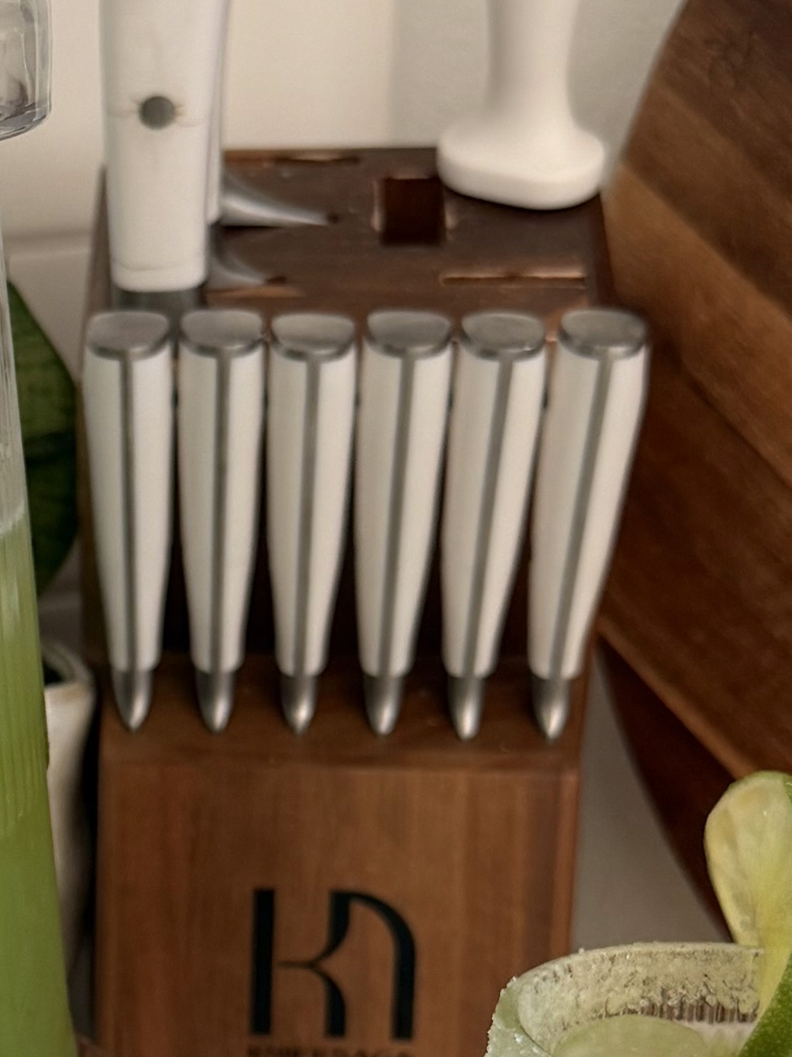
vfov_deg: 21.6
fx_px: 2746
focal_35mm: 90
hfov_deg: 16.0
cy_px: 766
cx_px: -76
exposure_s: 1/121
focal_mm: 6.76
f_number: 1.78
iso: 125
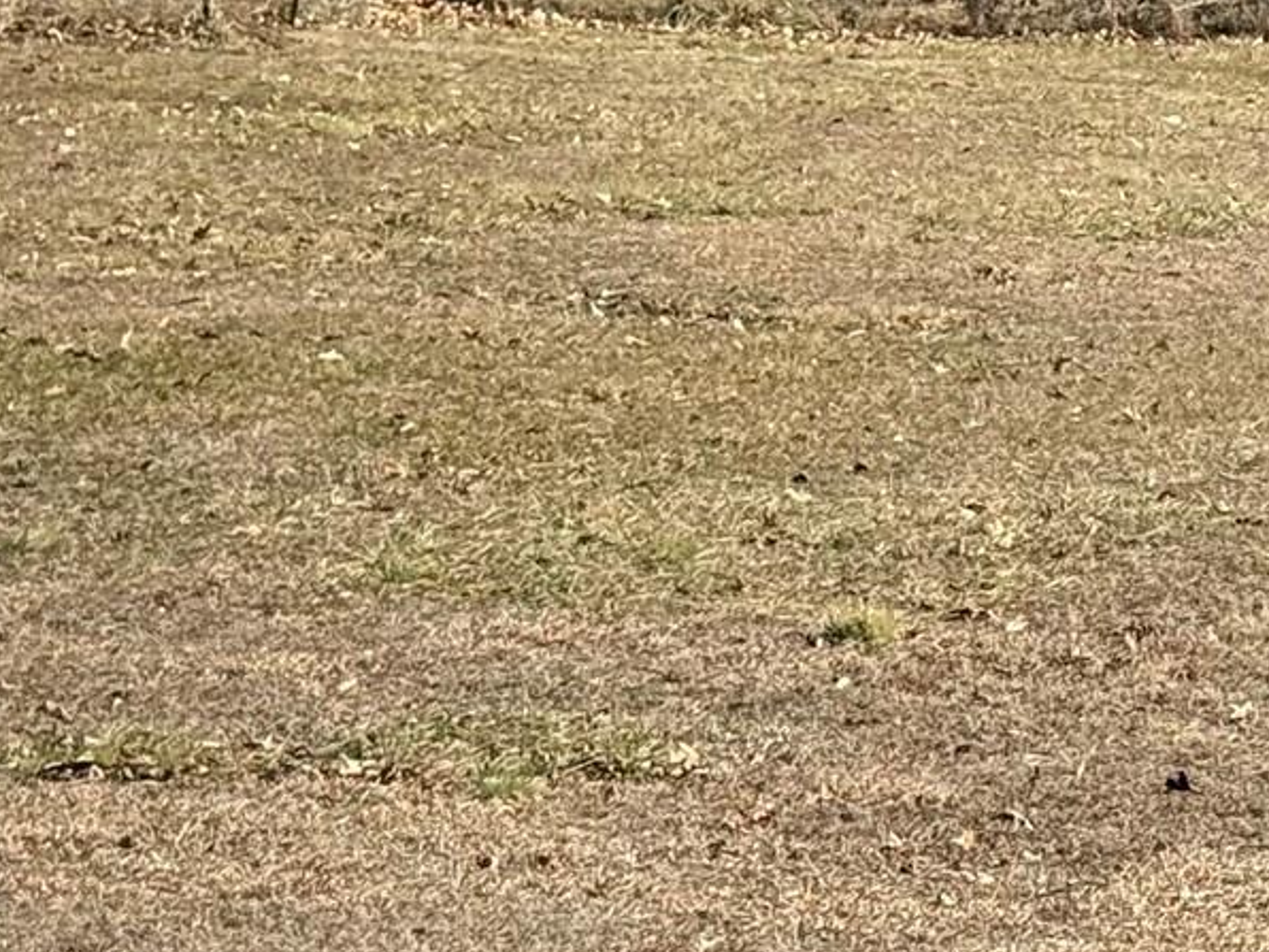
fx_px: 6049
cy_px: -106
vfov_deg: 8.9
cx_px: 2087
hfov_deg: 11.3
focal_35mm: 165
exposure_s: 1/4098
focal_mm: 6.76
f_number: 1.78
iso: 80
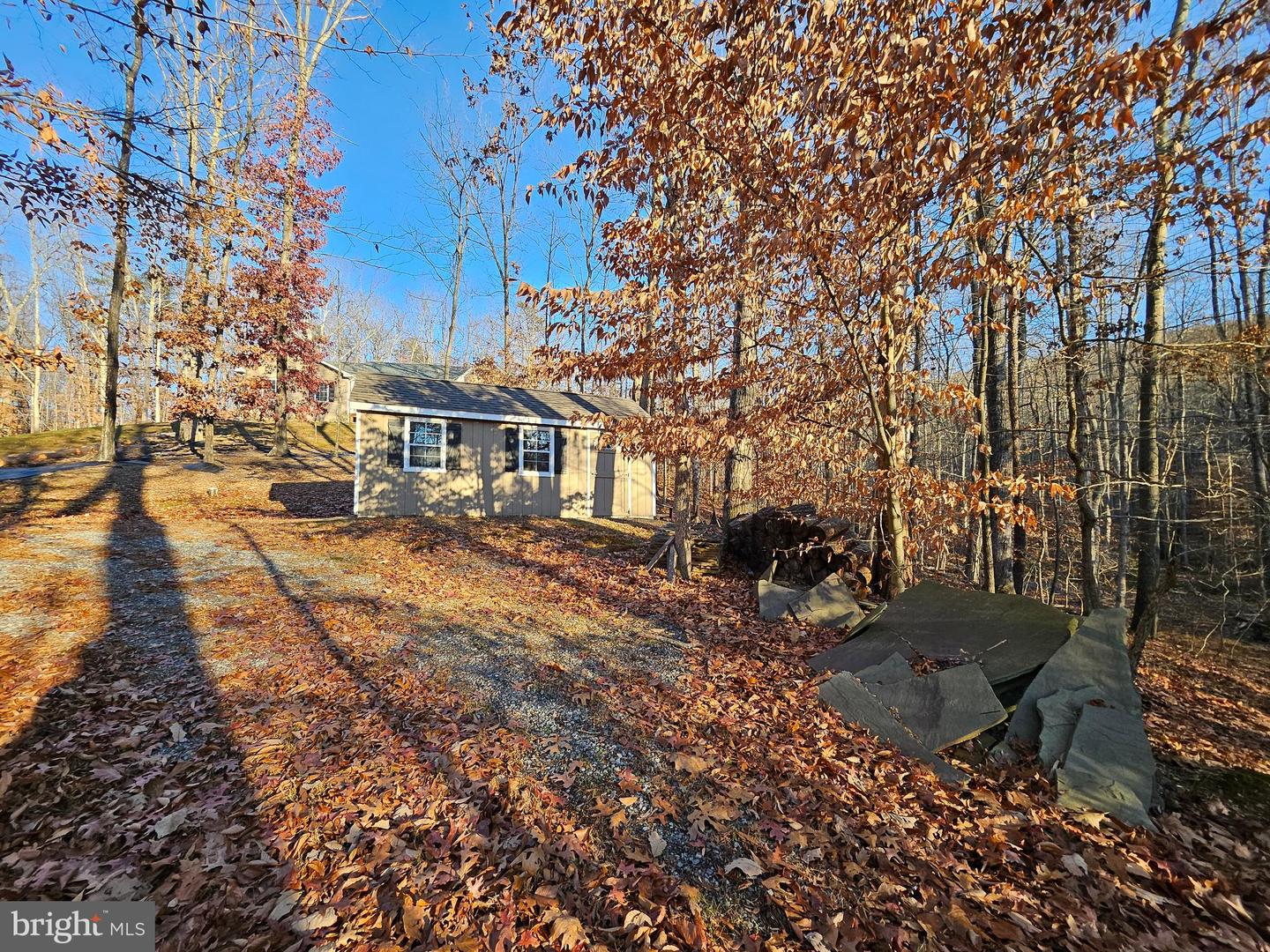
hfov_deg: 106.2
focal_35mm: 13
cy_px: 476
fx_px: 477
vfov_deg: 89.9
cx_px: 635
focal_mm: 1.74
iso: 32
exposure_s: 1/188
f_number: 2.2
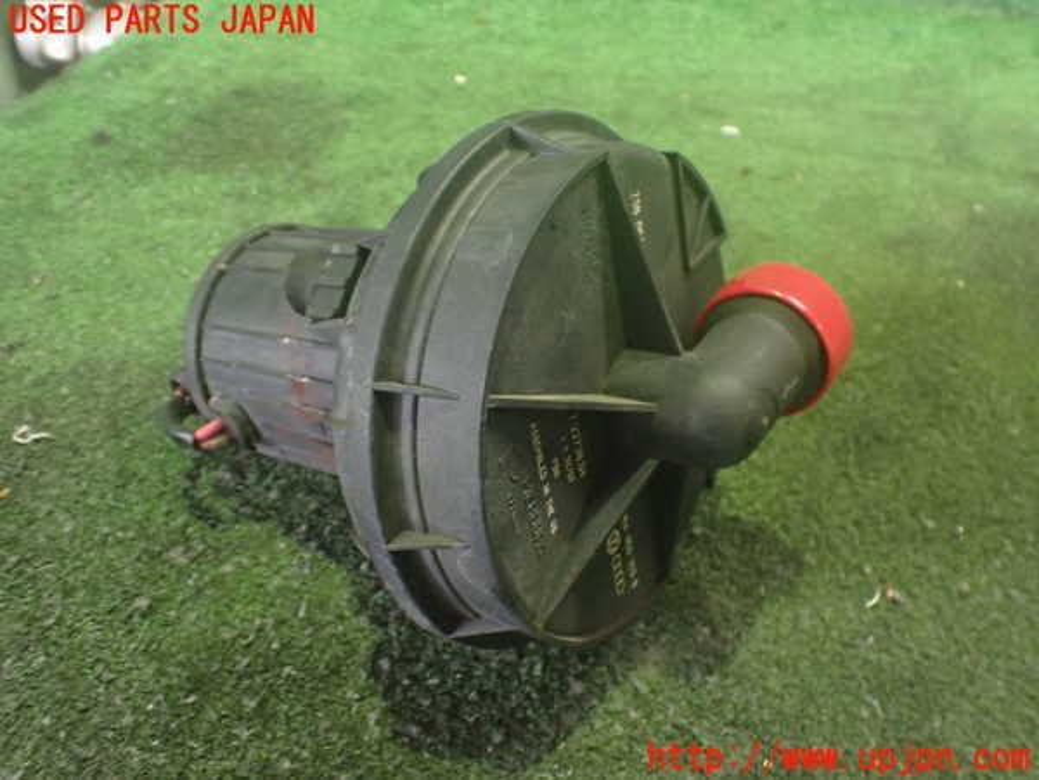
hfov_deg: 60.0
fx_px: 900
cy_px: 390
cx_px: 520
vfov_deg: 46.8
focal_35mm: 30
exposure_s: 1/30
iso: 1000
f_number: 2.3
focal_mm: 5.4
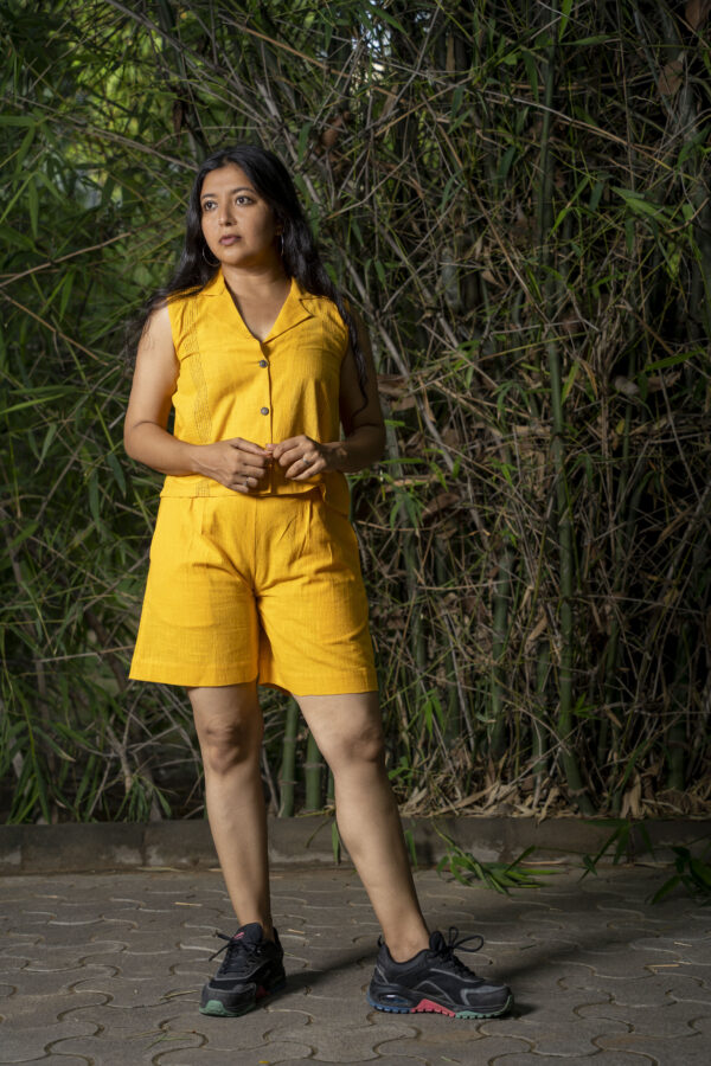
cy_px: 533
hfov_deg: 19.5
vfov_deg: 28.8
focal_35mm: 70
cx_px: 356
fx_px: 2074
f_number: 4
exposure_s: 1/200
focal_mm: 70
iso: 80
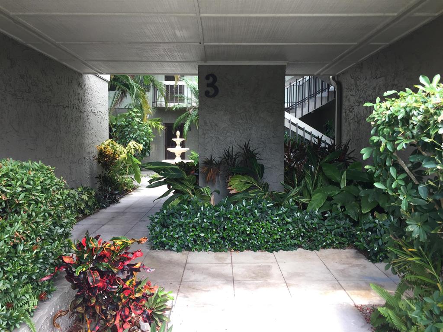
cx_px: 222
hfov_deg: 61.7
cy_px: 166
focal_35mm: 29
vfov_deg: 48.2
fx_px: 371
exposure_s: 1/120
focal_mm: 4.15
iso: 40
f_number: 2.2
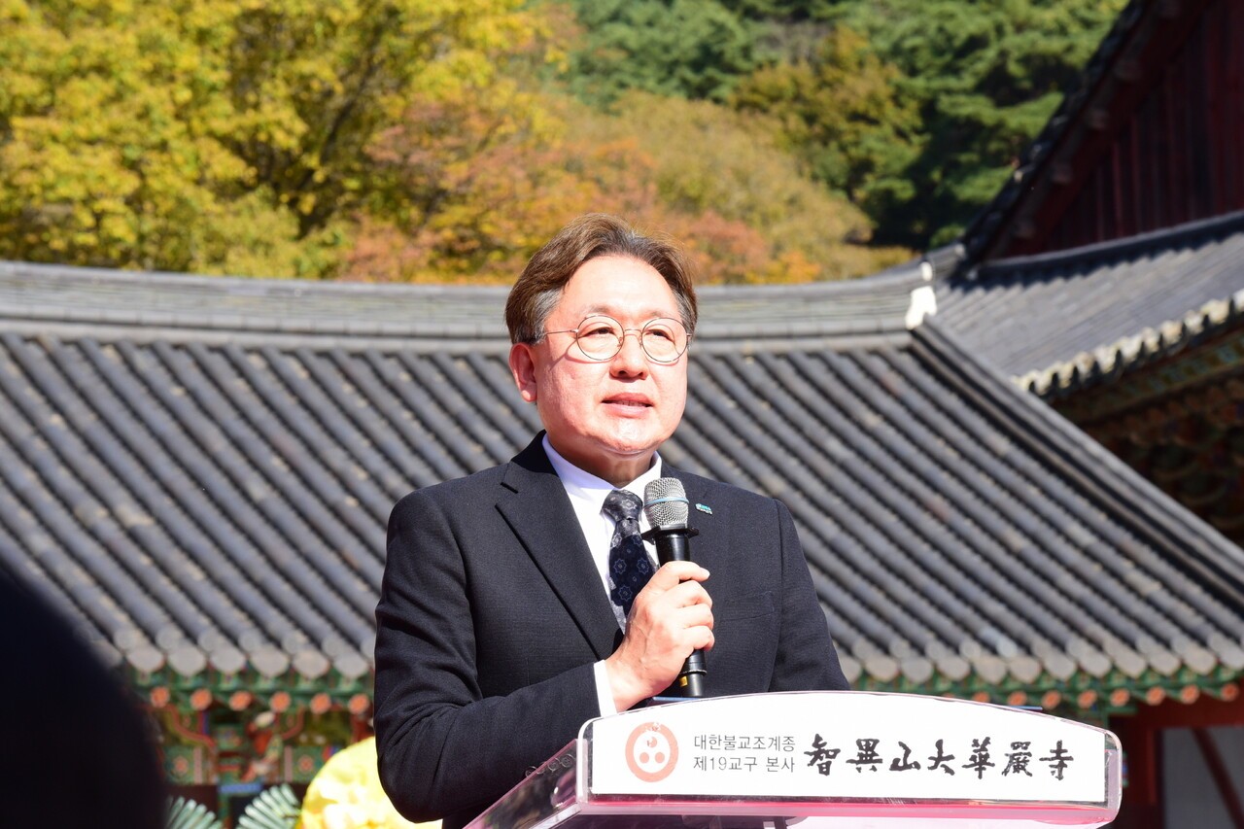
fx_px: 5182
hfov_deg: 13.7
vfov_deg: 9.1
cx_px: 622
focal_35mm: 150
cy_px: 414
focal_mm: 150
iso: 1000
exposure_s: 1/400
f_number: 14
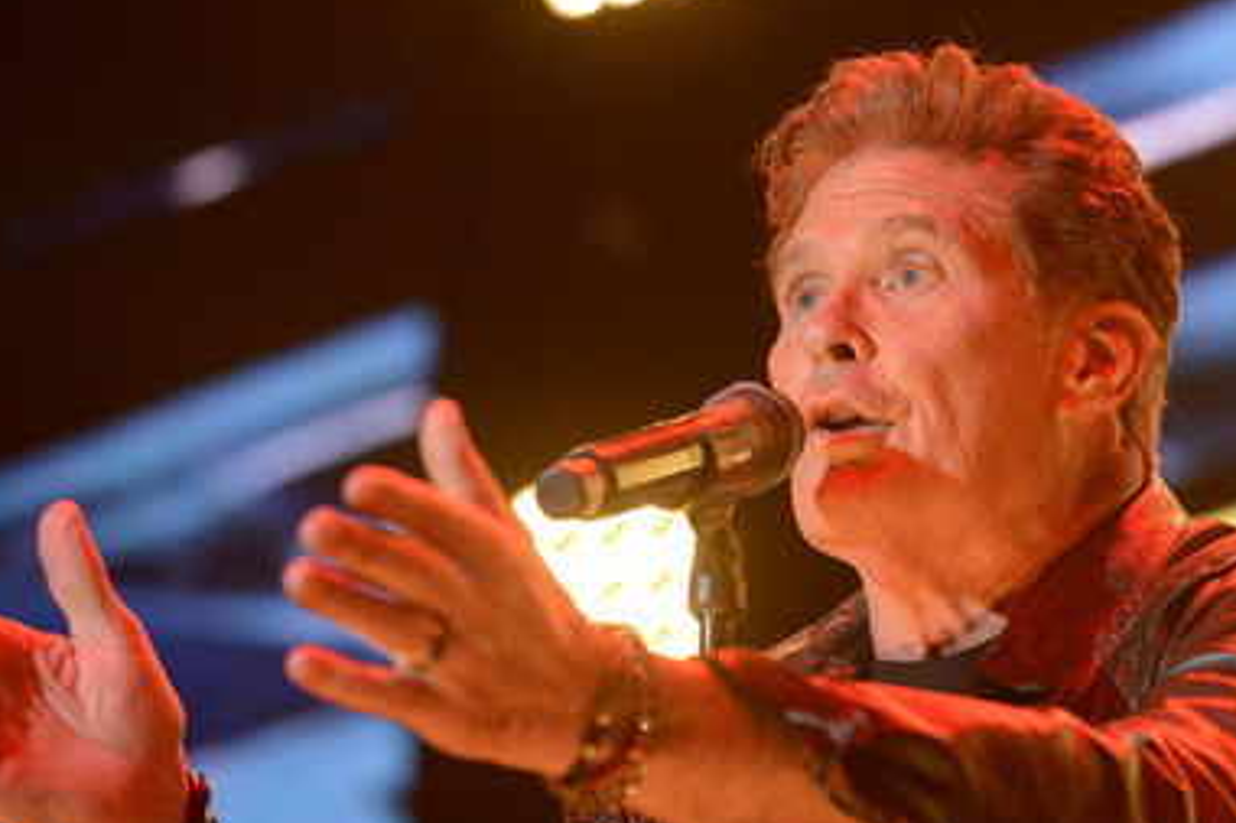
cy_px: 446
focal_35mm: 166
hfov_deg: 12.4
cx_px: 704
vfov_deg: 8.3
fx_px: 5697
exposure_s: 1/320
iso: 2500
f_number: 5
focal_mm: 140
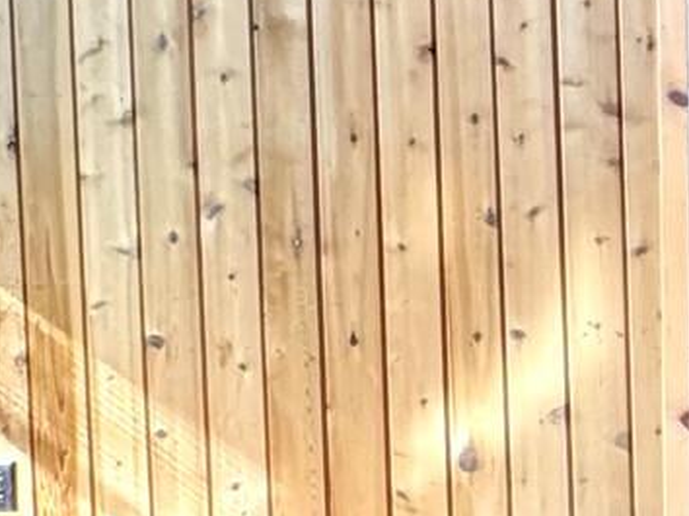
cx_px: 1331
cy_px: 160
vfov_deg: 18.1
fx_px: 1611
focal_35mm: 81
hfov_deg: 17.8
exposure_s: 1/70
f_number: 2.2
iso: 320
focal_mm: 2.22
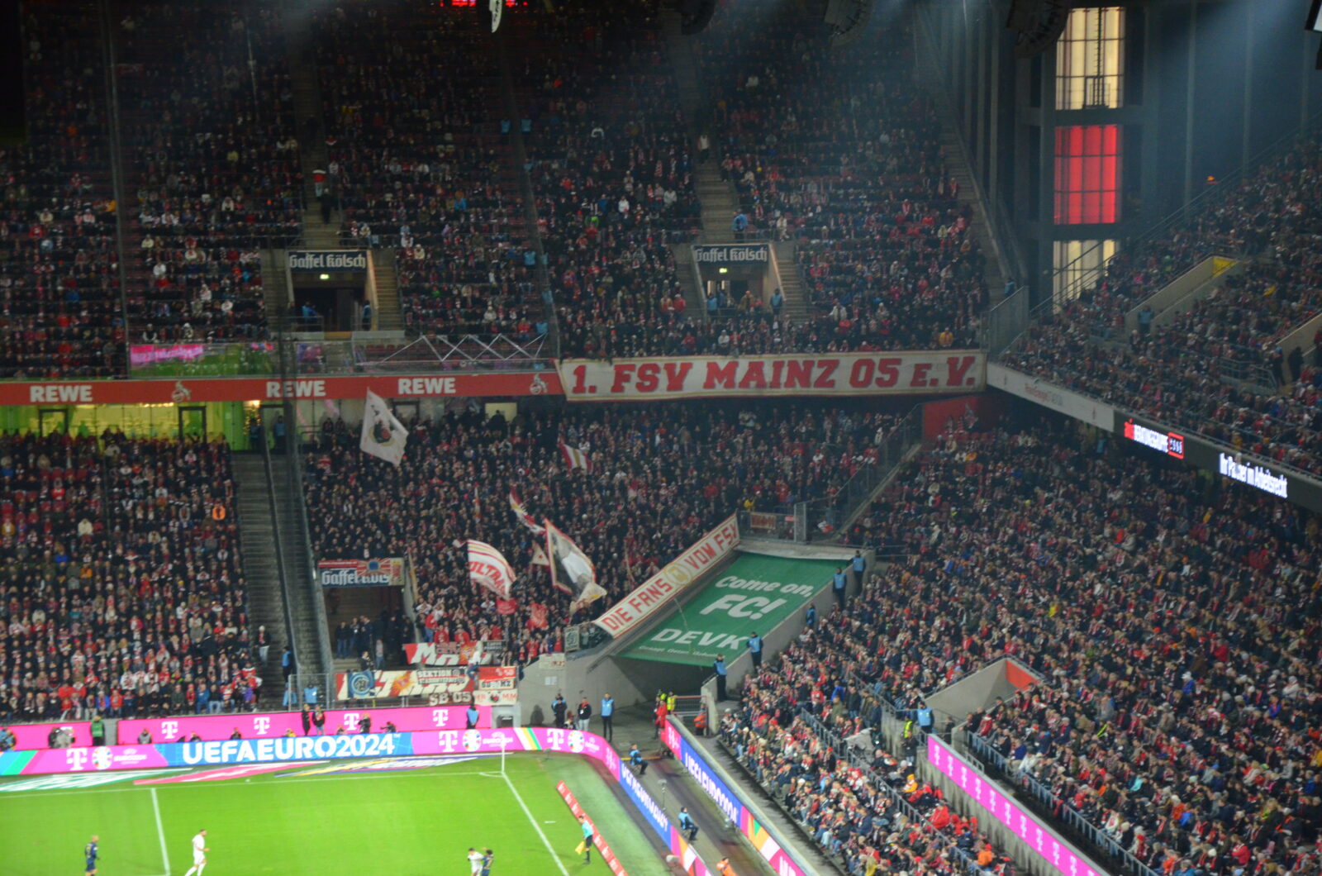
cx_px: 661
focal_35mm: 105
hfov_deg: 19.5
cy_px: 438
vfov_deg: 13.0
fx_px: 3848
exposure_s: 1/125
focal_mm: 70
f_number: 5.3
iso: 2200
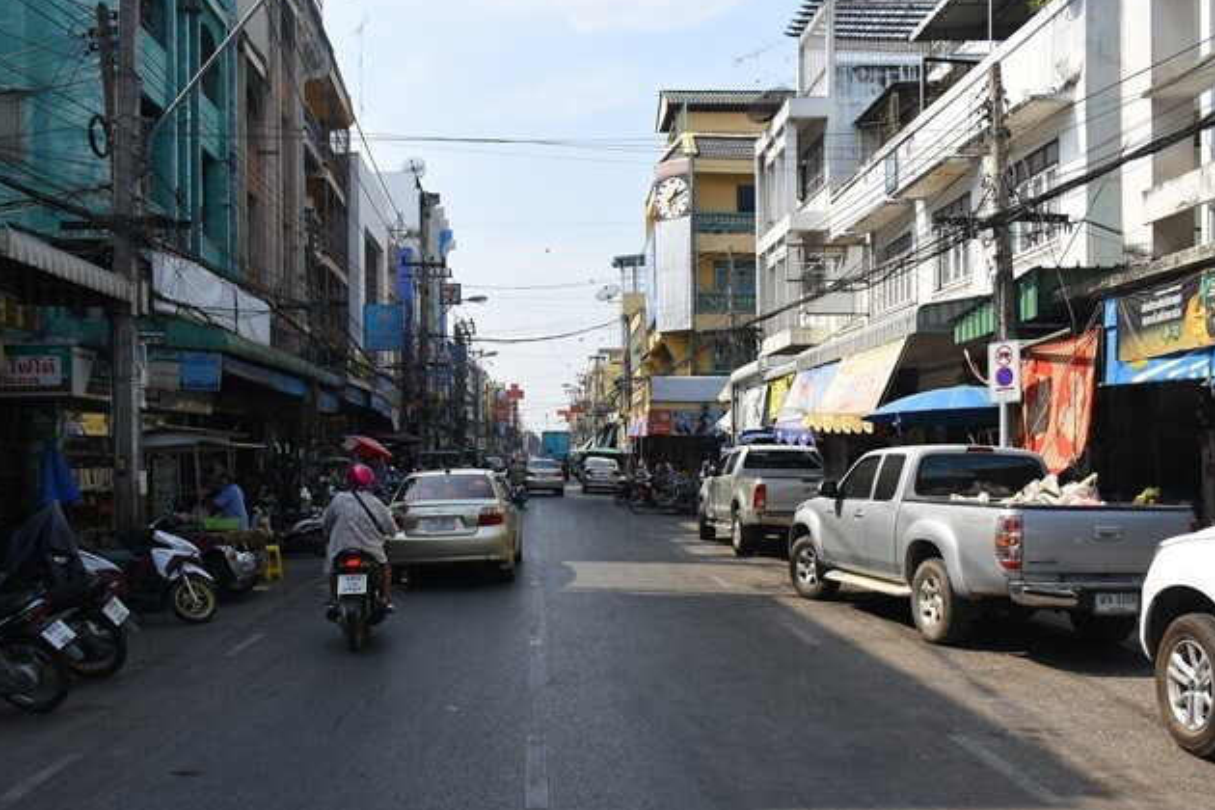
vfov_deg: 43.6
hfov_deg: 61.9
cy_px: 441
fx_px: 1012
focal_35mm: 30
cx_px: 573
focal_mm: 18
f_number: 8
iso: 250
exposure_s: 1/500
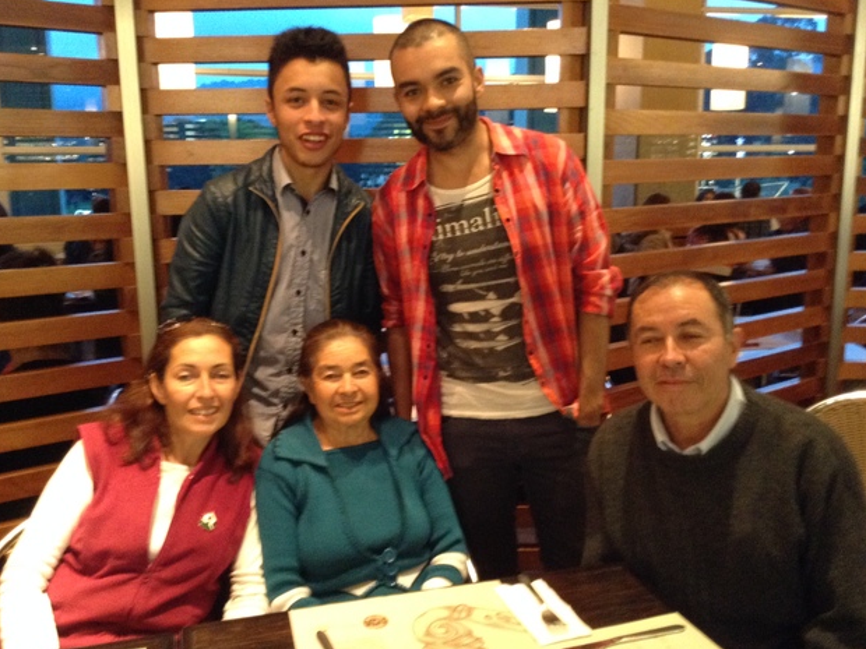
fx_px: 851
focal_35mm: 34
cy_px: 321
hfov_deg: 53.9
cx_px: 420
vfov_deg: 41.8
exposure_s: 1/15
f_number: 2.4
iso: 320
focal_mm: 3.3
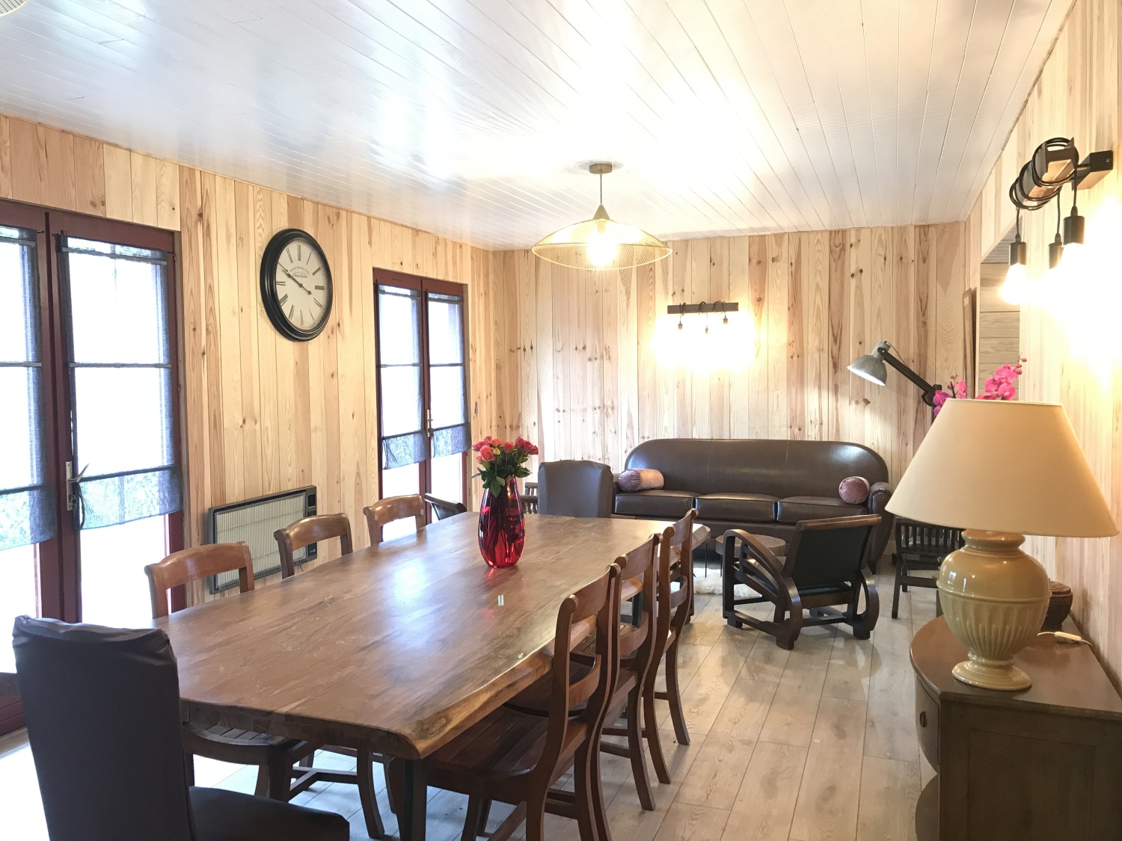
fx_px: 908
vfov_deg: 49.7
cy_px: 420
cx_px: 561
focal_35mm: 28
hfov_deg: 63.4
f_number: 1.8
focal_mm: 3.99
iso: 50
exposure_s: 1/17
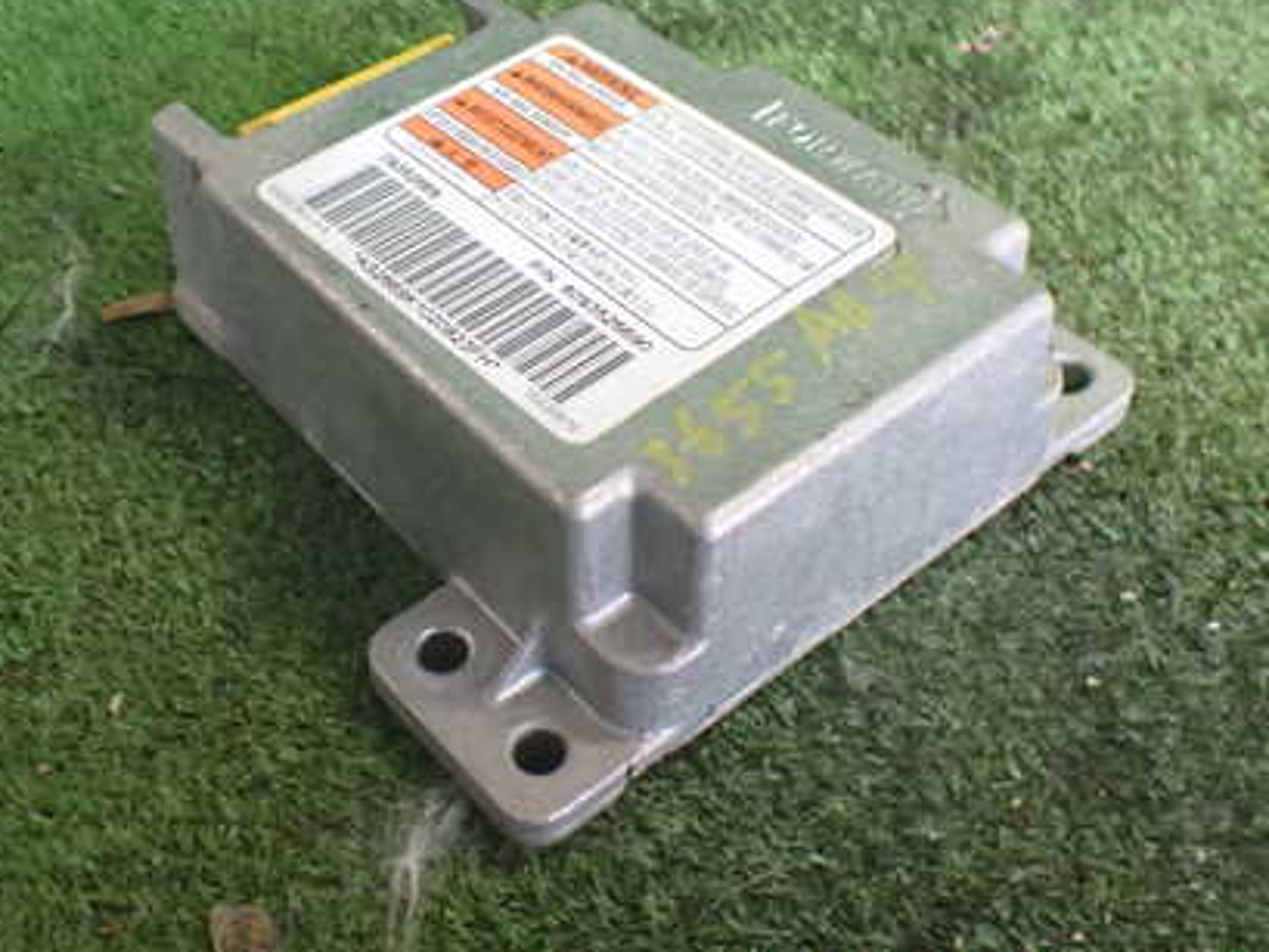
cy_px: 332
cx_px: 537
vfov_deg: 32.7
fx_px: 1613
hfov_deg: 42.8
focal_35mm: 44
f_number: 2.3
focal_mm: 5.4
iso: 800
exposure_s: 1/125
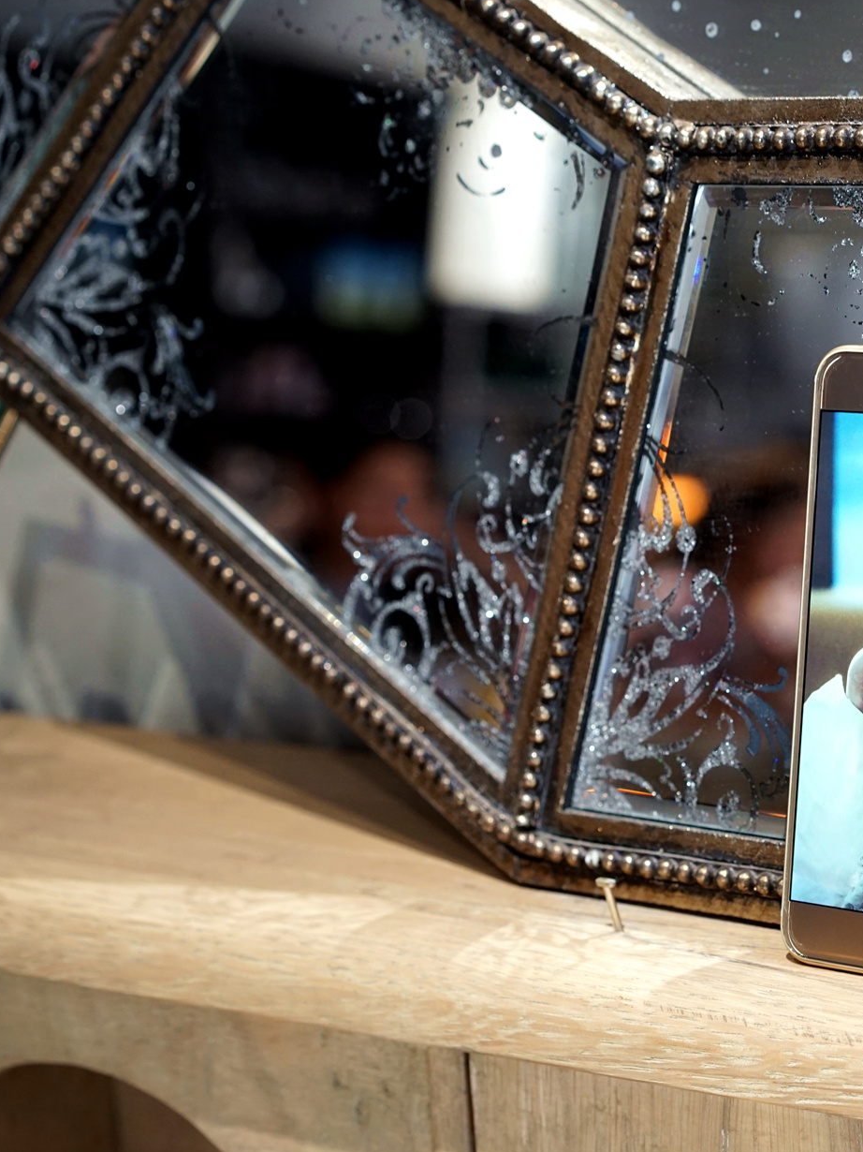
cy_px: 553
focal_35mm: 86
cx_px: 914
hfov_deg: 16.7
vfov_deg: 22.8
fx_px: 2860
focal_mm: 55
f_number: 4.5
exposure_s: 1/80
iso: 800
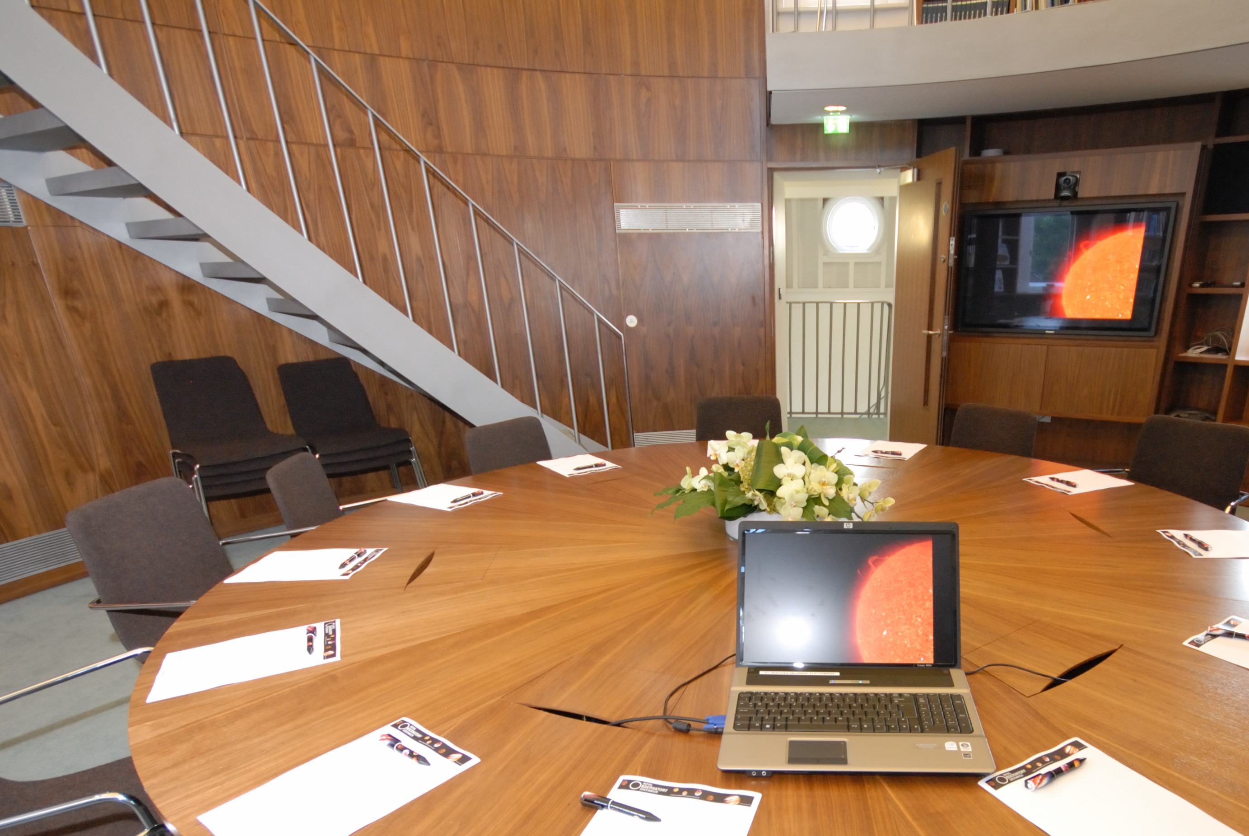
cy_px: 579
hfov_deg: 79.2
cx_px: 802
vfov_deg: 57.9
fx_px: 729
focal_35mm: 21
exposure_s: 1/30
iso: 800
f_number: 5
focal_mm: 10
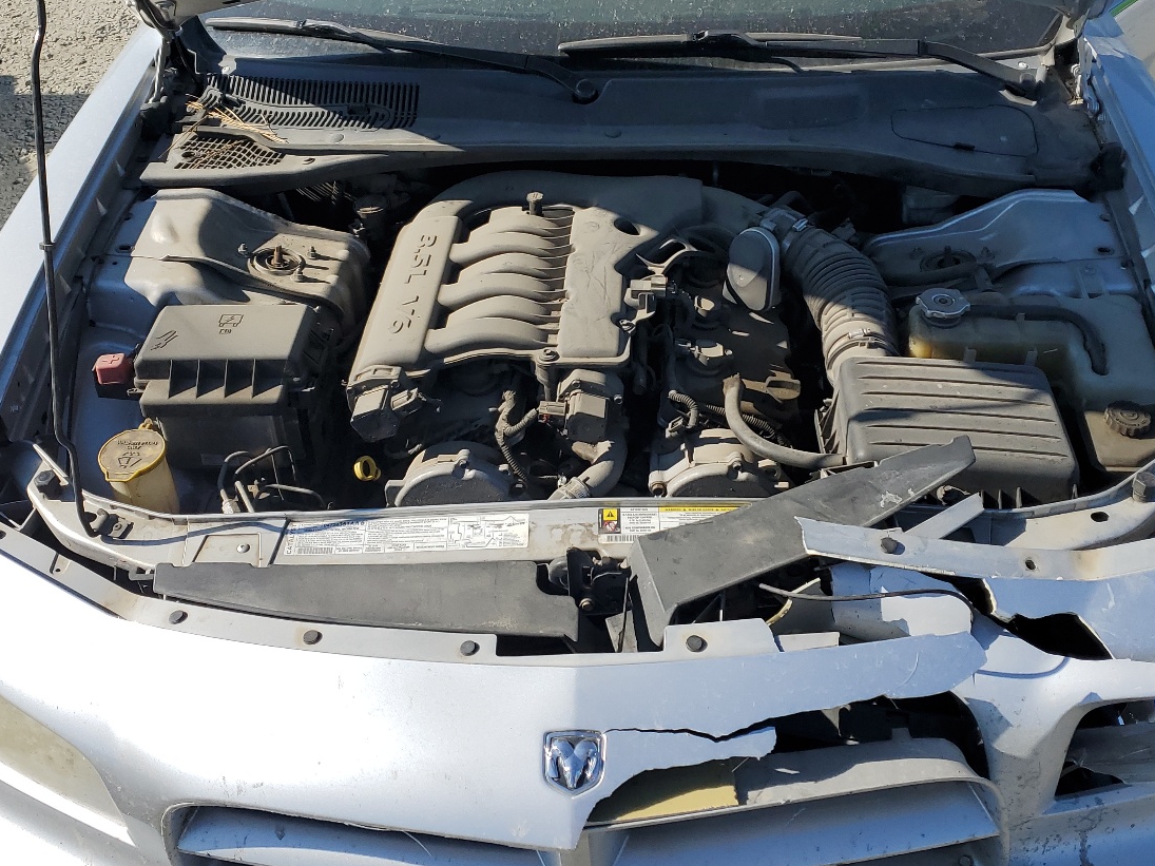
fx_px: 1268
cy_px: 290
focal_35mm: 38
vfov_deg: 37.3
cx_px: 622
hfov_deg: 48.9
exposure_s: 1/3333
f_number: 1.5
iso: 50
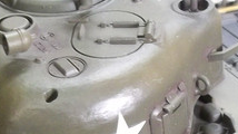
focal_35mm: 174
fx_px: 1097
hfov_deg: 12.4
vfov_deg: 6.8
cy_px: 250
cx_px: 70
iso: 160
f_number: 2.9
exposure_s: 1/25
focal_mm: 5.7
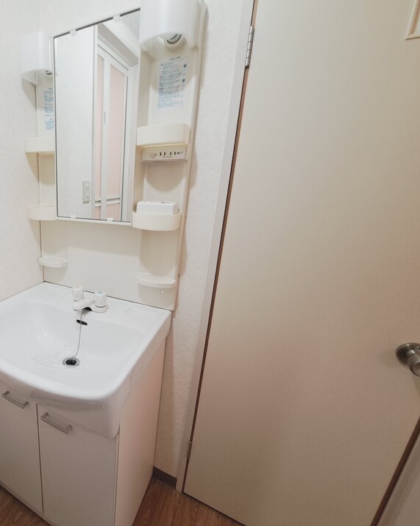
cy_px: 263
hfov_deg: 67.9
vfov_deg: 89.7
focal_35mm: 17
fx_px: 264
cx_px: 71
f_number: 2.2
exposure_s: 1/40
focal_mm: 1.74
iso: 125
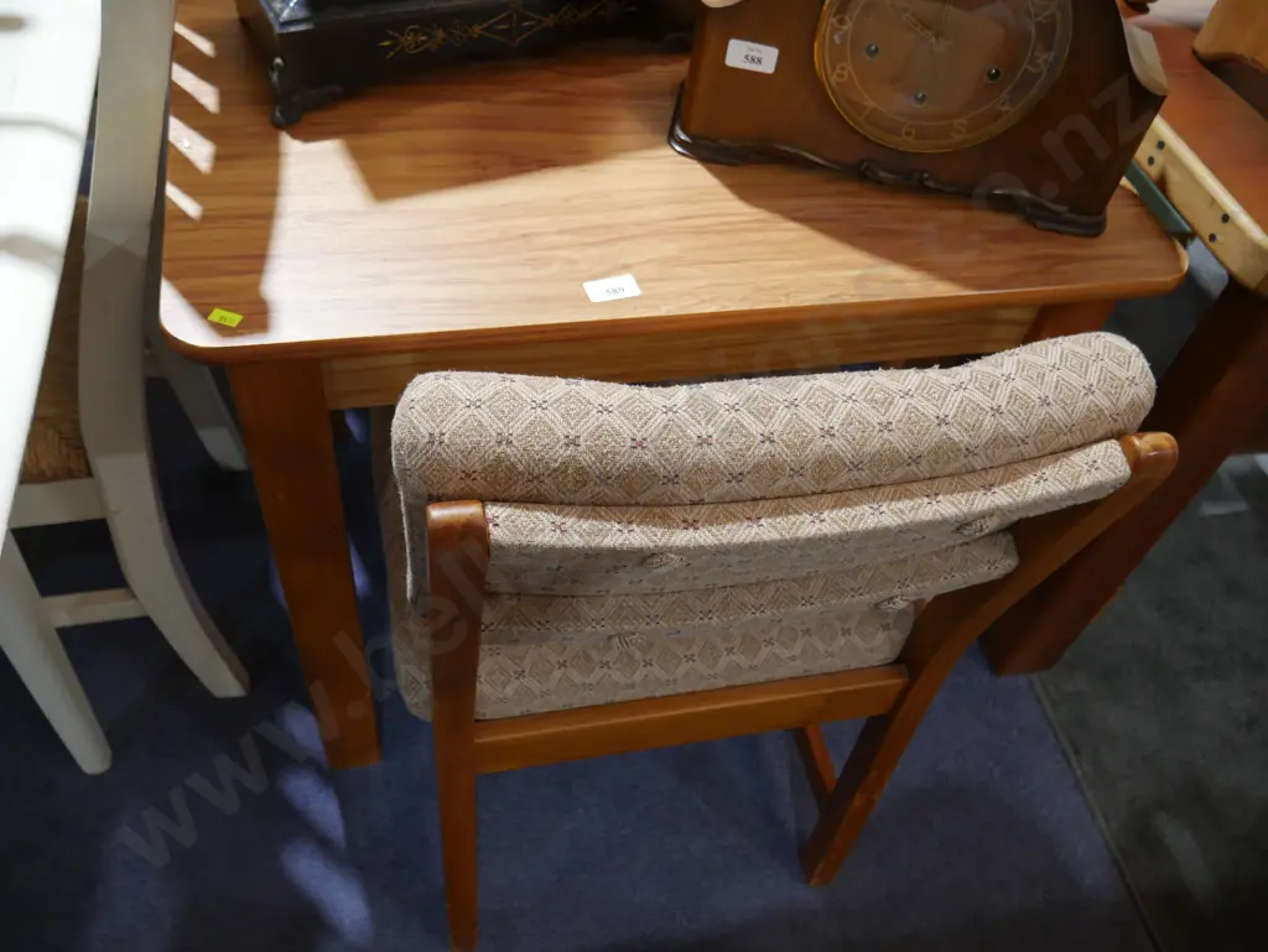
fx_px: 1026
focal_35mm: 28
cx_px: 634
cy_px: 476
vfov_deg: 49.8
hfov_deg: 63.4
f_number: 3.5
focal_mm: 14
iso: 640
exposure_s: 1/60
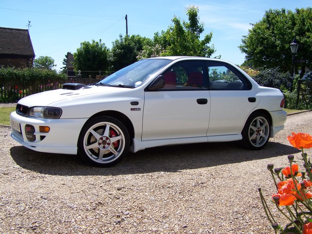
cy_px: 117
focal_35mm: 38
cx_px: 156
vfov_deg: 37.7
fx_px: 343
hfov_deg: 49.0
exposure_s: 1/500
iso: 64
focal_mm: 6.3
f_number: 4
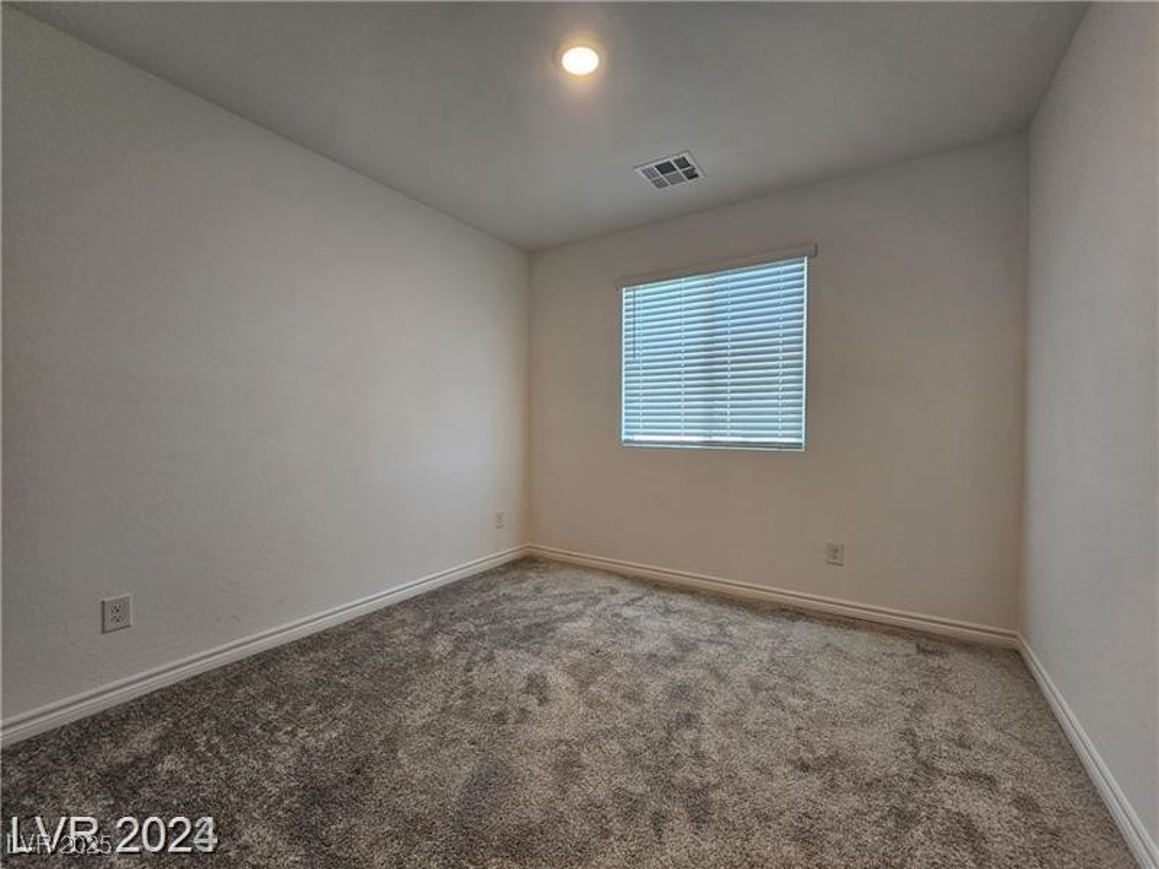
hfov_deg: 106.2
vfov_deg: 89.9
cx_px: 580
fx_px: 435
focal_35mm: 13
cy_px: 434
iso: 125
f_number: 2.2
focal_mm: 2.2
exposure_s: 1/60
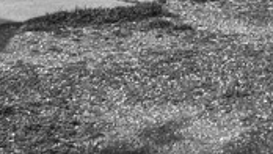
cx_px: 430
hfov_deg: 12.2
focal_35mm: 167
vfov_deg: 6.6
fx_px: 1209
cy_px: -317
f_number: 7.1
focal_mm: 18
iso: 100
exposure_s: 1/160
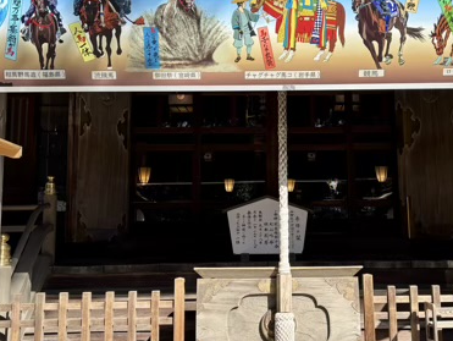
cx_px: 271
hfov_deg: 38.7
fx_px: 642
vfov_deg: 29.7
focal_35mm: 49
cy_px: 144
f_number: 1.6
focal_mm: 5.96
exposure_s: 1/1344
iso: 50
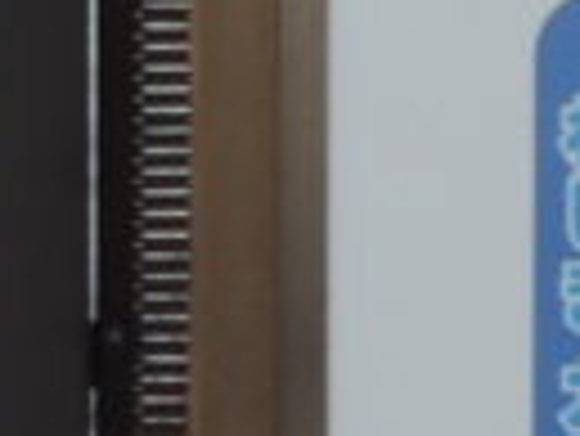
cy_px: 9
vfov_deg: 2.0
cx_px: 1236
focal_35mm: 745
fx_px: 12494
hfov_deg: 2.6
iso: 80
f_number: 4.2
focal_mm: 21.4
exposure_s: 1/250
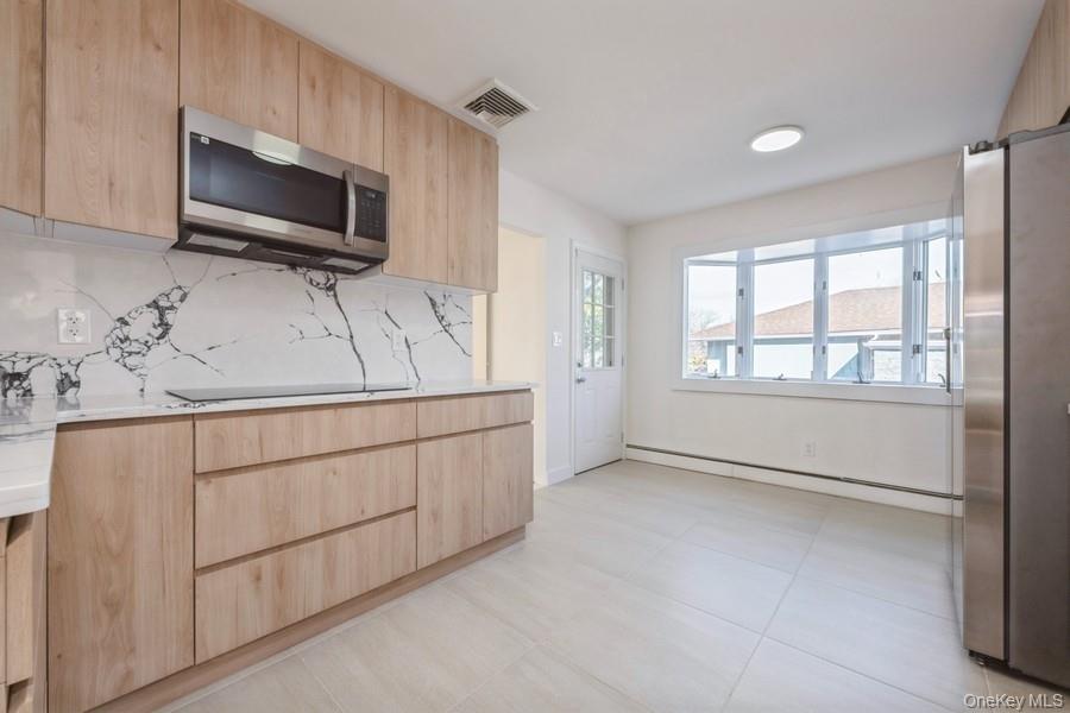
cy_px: 356
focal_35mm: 14
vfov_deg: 81.2
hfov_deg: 104.3
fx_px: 416
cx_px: 535
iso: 250
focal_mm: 14
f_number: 11
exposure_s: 1/60
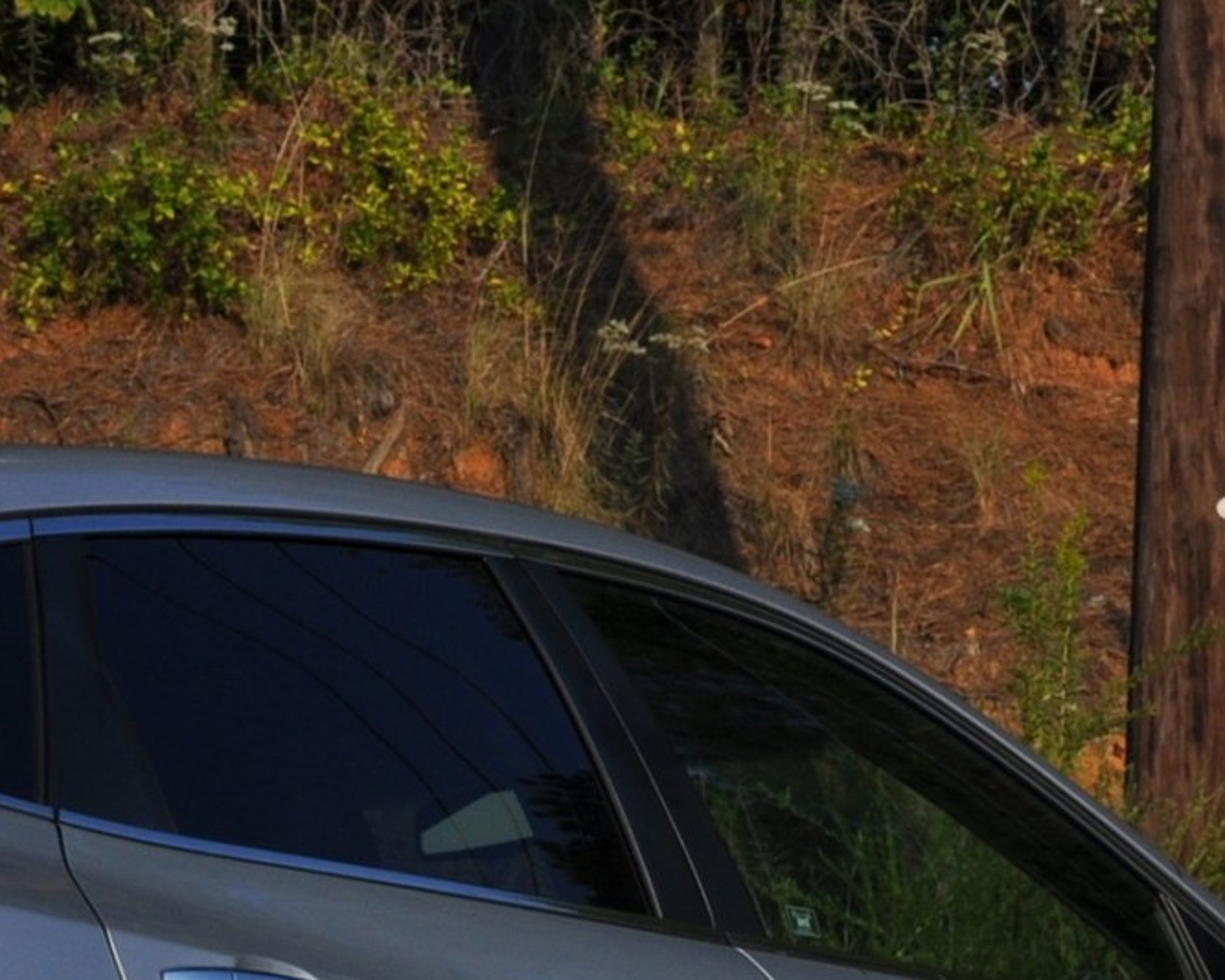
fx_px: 6699
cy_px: 1339
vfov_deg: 8.2
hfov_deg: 10.3
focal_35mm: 185
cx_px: -52
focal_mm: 35
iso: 200
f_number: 11
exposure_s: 1/500
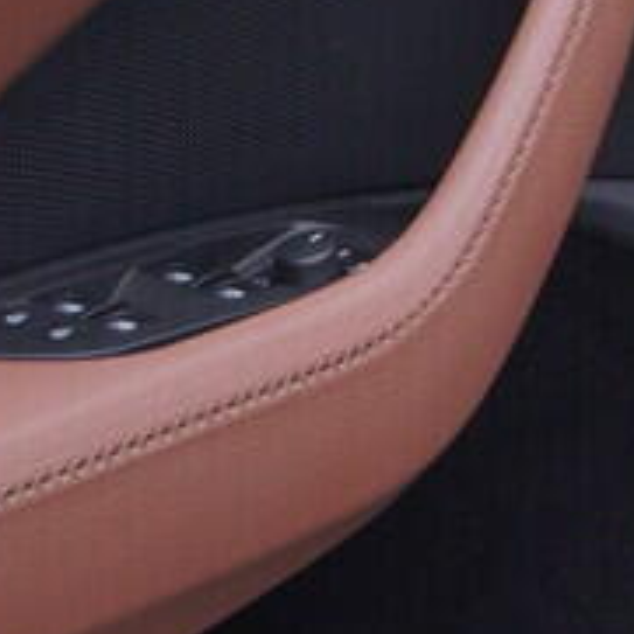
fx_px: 5035
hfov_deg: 6.7
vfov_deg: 7.0
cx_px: 1632
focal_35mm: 243
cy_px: -638
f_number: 3.2
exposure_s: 1/50
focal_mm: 24
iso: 125
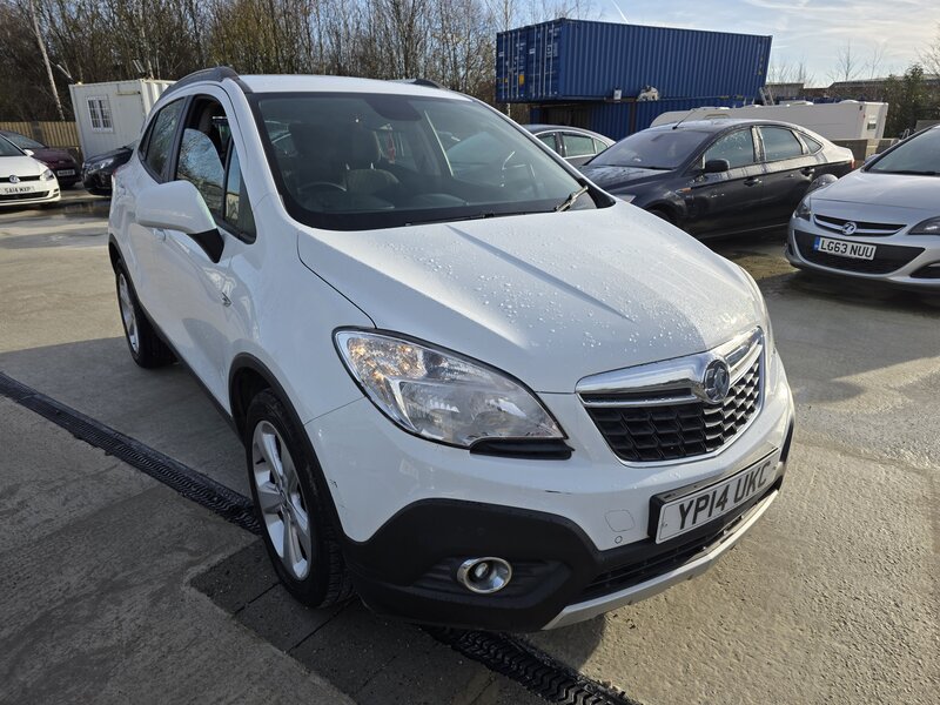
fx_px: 625
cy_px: 352
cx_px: 470
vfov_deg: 58.9
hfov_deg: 73.9
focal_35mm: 23
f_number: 1.7
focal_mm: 6.3
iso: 80
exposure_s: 1/3109
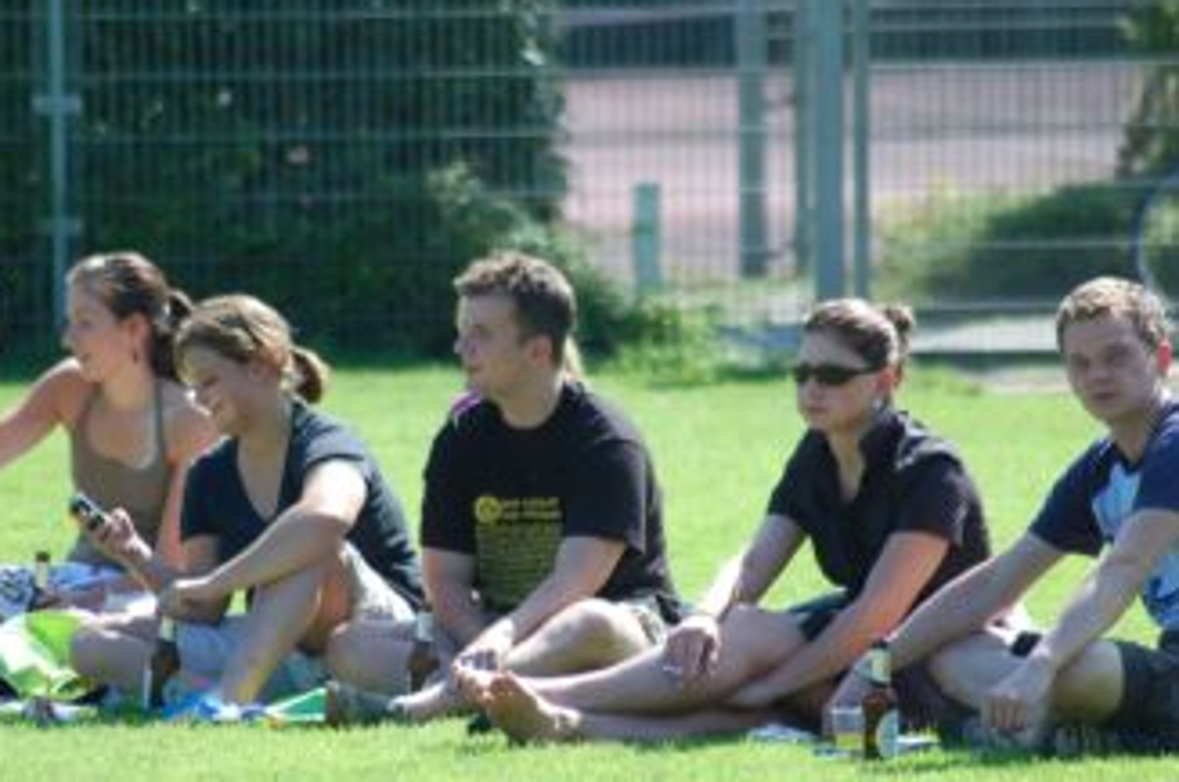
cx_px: 575
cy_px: 404
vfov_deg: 3.9
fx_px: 11544
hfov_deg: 5.8
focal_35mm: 353
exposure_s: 1/1000
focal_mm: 170
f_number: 4.8
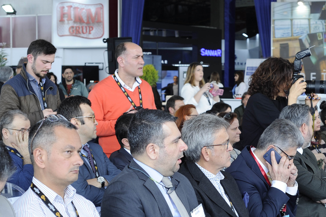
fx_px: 896
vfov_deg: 13.8
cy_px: 149
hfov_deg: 20.5
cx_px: 237
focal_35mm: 99
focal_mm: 50
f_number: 5.6
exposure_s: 1/100
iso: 320
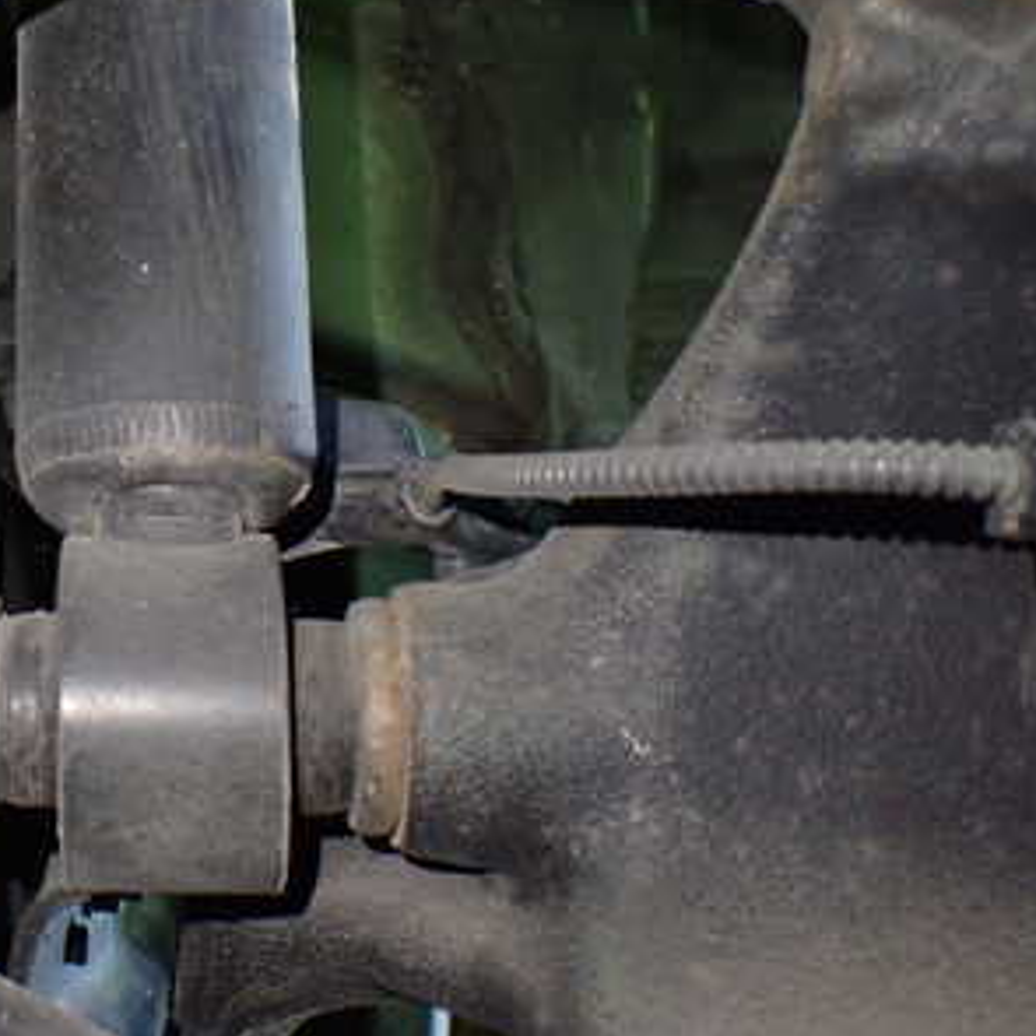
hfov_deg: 29.5
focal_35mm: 54
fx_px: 1828
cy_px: 376
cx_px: -7
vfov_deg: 31.5
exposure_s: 1/30
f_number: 2.3
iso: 1000
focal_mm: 5.4
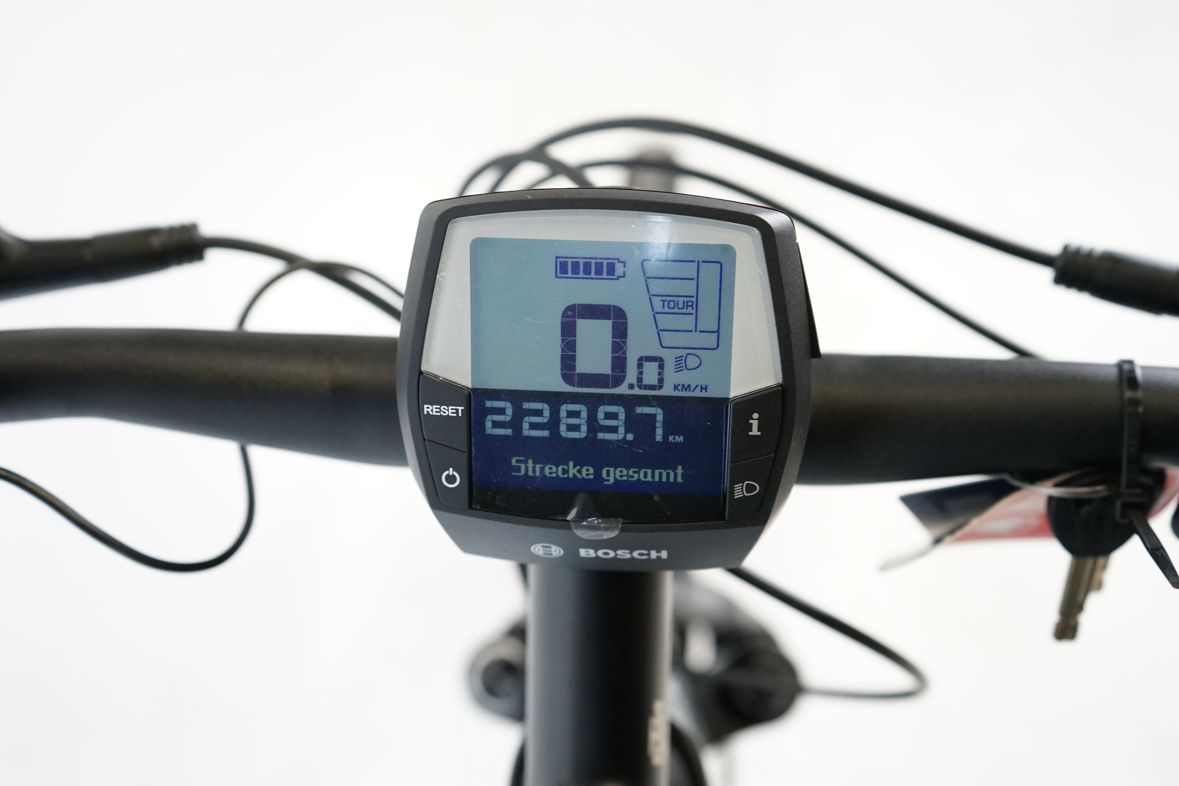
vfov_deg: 35.9
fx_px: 1212
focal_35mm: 37
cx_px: 590
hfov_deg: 51.9
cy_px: 393
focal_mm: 37
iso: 2500
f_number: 4.5
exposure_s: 1/200
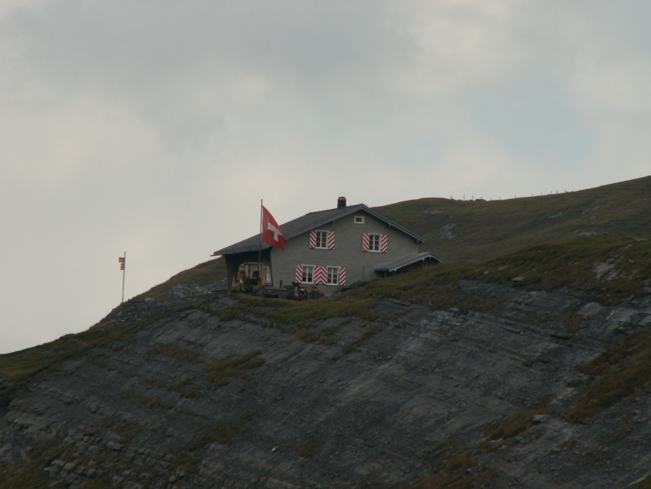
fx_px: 7899
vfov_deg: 3.5
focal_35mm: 420
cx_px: 326
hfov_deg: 4.7
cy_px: 244
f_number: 7.1
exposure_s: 1/200
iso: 50
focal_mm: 69.45
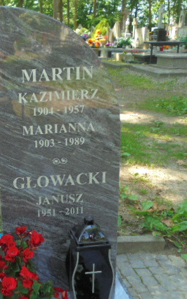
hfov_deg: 25.2
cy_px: 149
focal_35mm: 49
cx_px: 6
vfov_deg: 41.1
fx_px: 400
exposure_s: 1/80
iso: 100
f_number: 4
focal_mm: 6.1
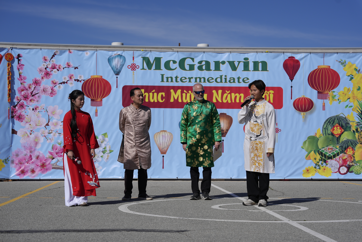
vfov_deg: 19.5
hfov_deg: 28.8
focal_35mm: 70
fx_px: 704
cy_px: 121
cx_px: 181
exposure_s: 1/5000
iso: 250
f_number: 5.6
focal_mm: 70
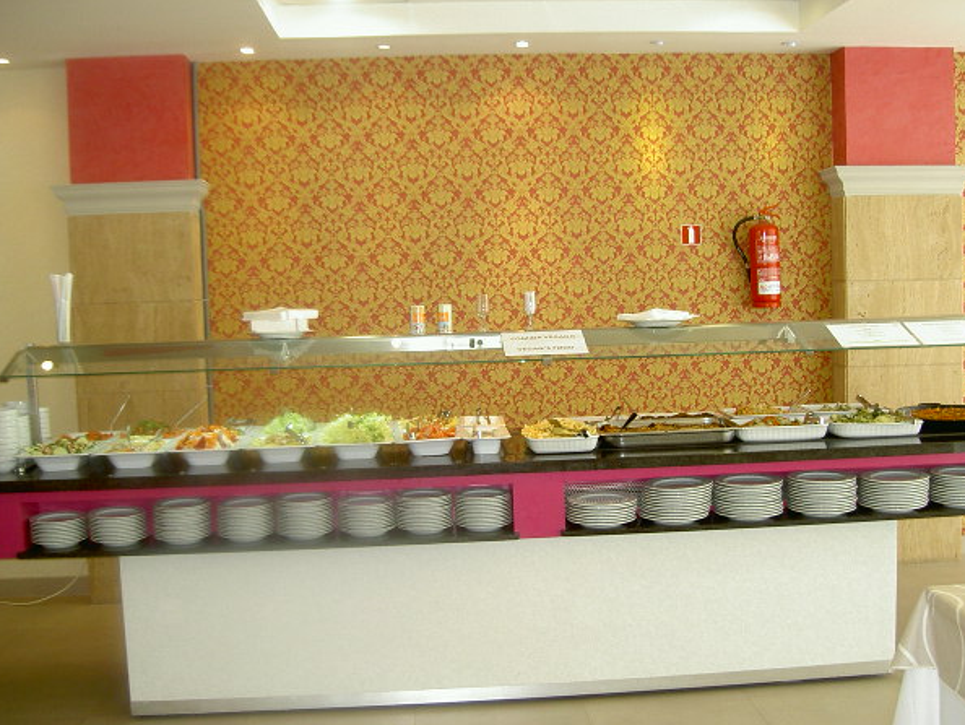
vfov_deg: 34.4
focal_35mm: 42
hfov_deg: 44.8
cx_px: 494
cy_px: 389
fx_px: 1171
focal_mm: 8
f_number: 2.8
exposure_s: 1/78.1
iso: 100
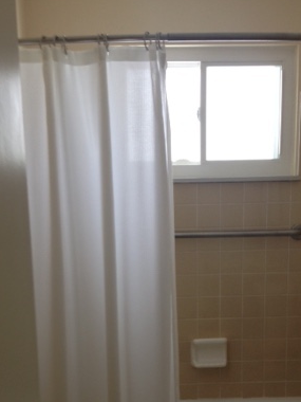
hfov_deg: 24.8
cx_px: 167
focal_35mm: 59
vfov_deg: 31.9
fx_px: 684
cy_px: 318
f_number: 2.4
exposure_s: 1/24
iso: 50
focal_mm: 4.28
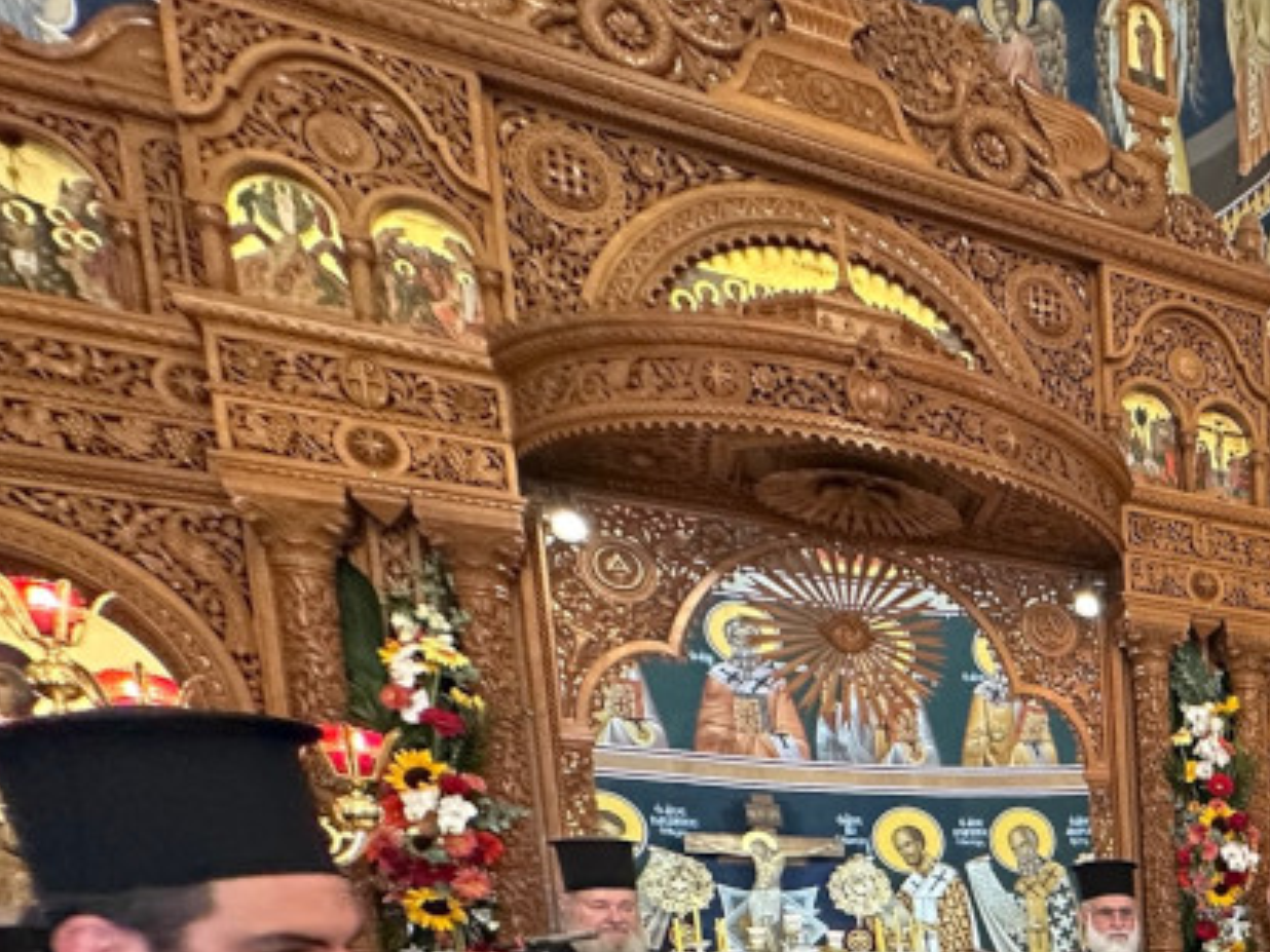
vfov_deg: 34.2
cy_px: 1125
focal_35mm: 34
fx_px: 1247
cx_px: 1532
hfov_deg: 39.0
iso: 400
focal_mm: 2.22
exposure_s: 1/50
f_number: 2.2
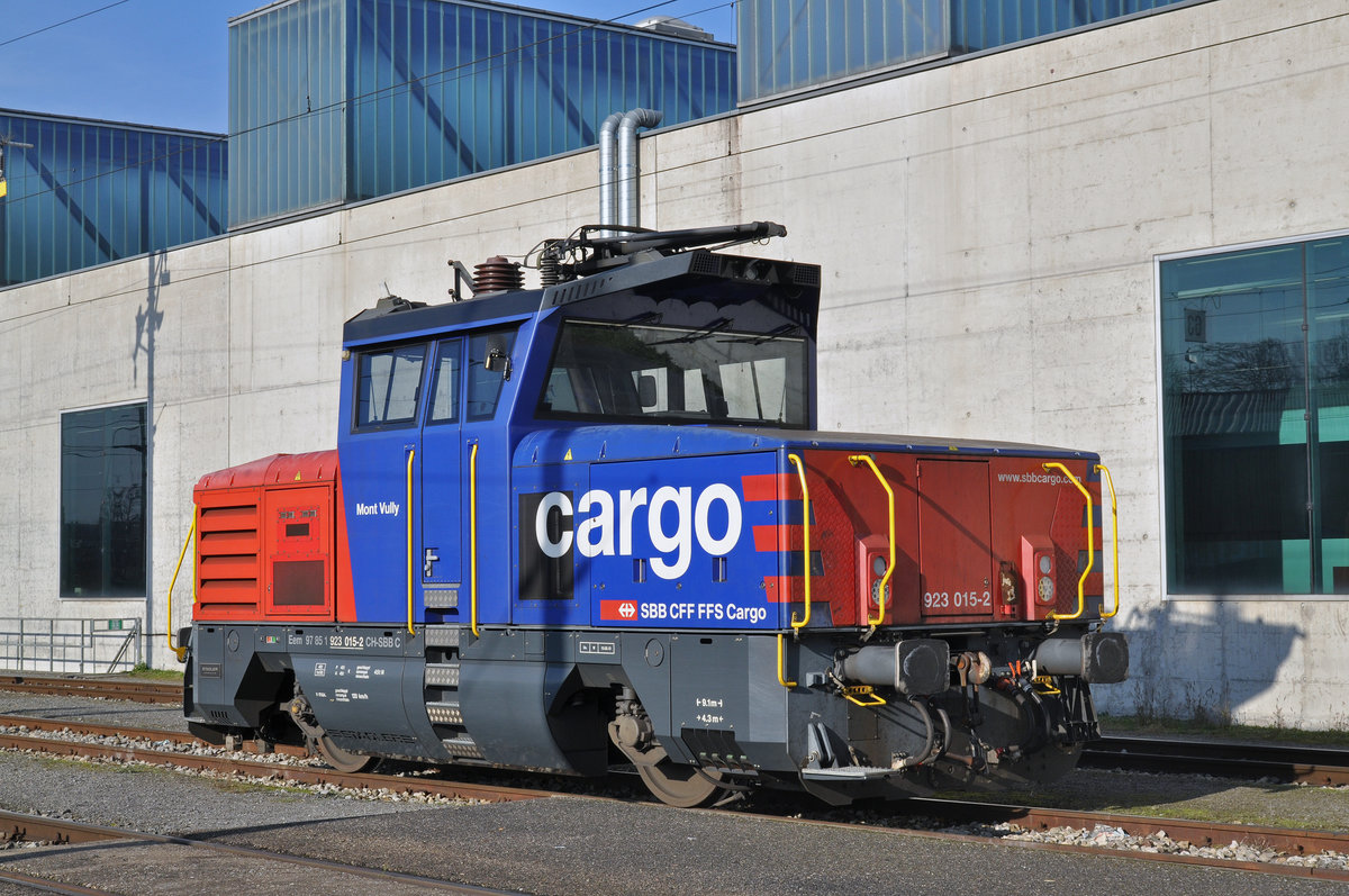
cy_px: 448
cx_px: 674
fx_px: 2246
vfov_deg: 22.6
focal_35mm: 60
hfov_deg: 33.4
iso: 250
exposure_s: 1/320
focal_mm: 40
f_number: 11
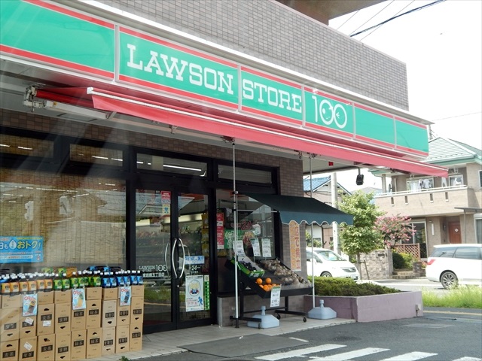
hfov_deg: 43.9
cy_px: 180
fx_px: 599
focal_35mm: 43
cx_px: 241
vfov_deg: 33.6
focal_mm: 7.7
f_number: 3.6
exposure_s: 1/250
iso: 125
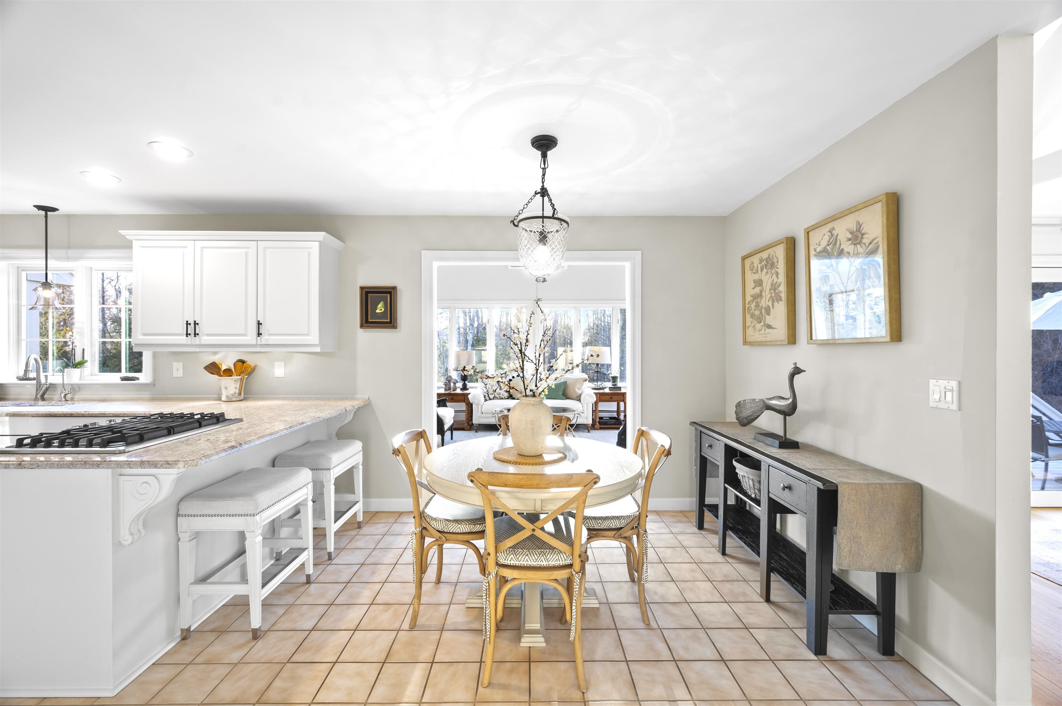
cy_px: 353
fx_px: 427
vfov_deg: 79.1
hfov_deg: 102.3
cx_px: 531
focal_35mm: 14
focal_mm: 14.5
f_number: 7.1
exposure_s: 2.5
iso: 250
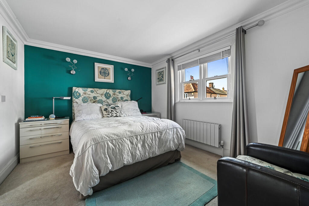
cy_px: 103
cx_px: 154
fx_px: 120
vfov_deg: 81.1
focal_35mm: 14
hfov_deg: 104.3
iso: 400
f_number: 8
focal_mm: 14
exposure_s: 1/4
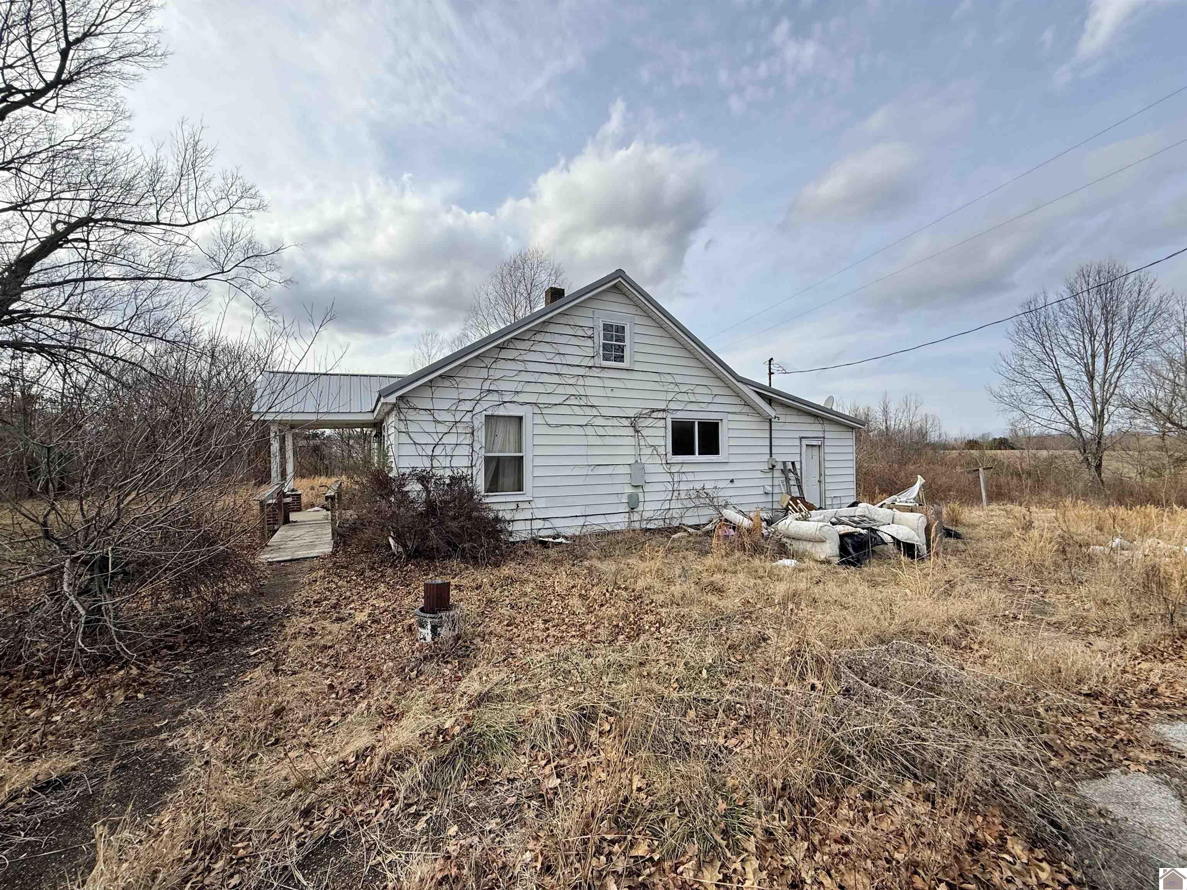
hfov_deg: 102.1
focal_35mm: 14
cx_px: 594
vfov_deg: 85.7
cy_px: 445
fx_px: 480
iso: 50
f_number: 2.2
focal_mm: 2.22
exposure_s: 1/1901
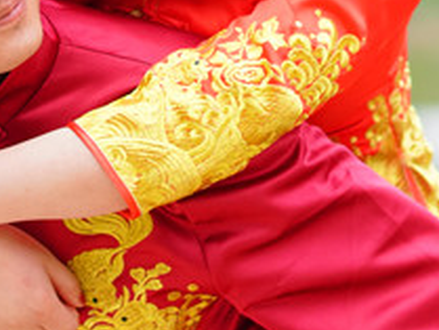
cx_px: 160
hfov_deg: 6.3
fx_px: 3972
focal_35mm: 313
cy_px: -159
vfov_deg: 4.7
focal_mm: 85
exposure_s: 1/2500
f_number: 2.2
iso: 1600
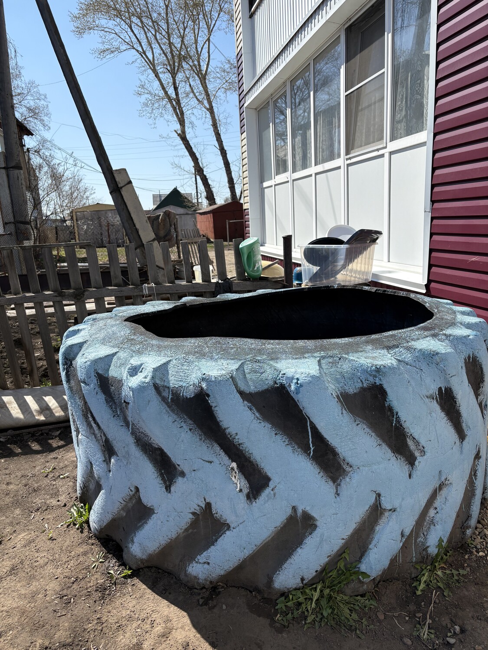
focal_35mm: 26
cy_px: 325
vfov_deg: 67.3
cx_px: 244
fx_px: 489
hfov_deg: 53.1
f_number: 1.6
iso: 50
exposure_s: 1/2985
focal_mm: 5.96
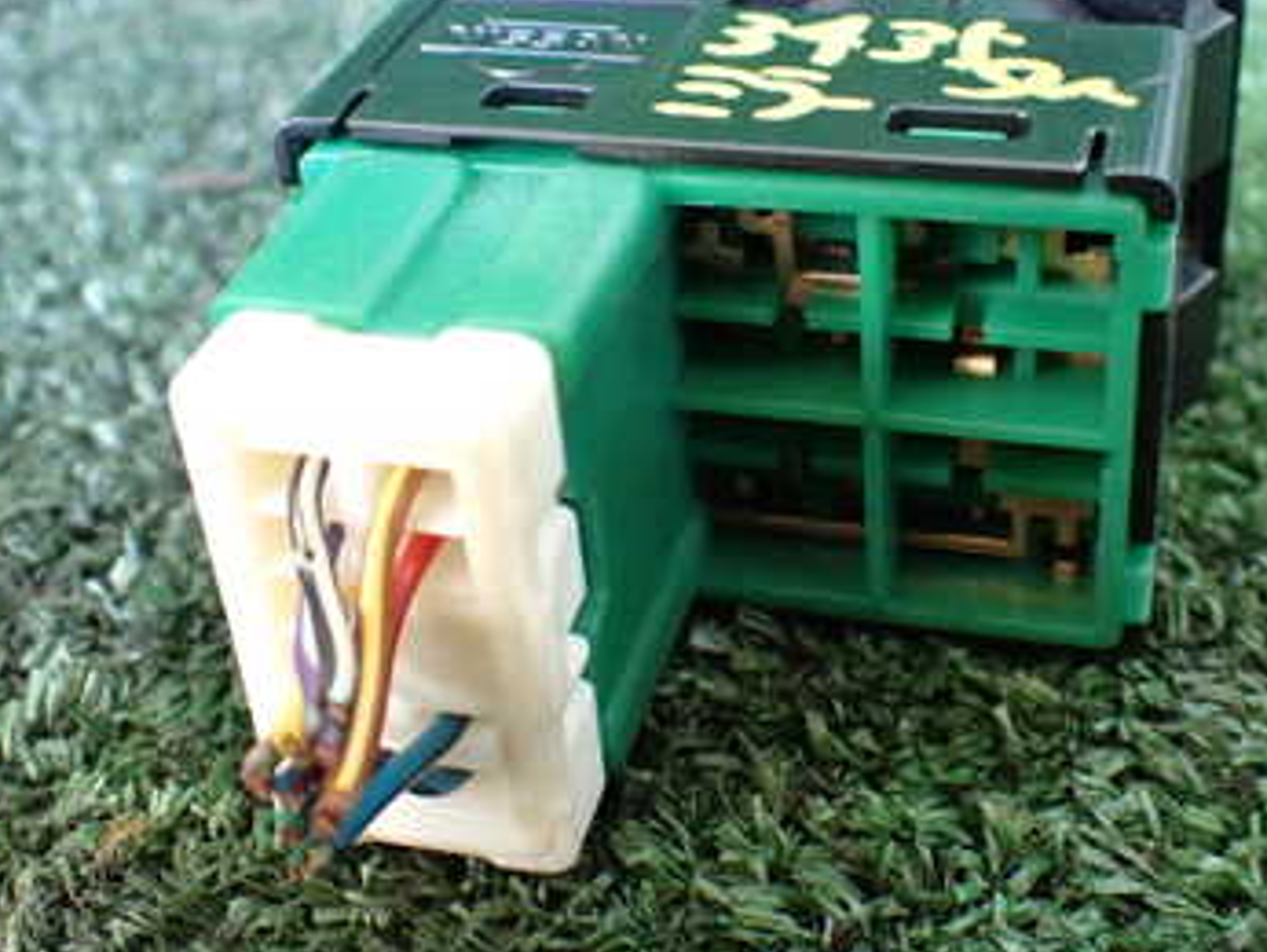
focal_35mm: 52
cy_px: 326
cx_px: 758
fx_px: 1905
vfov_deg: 27.9
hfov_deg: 36.7
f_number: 2.3
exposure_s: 1/60
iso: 800
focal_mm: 5.4
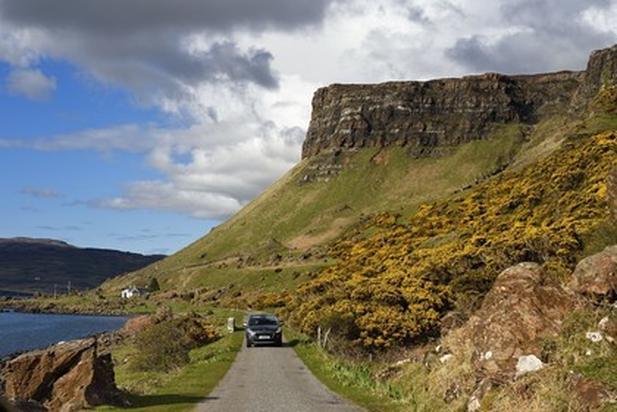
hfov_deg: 35.6
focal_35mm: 56
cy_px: 206
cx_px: 308
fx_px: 960
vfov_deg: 24.2
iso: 200
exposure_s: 1/640
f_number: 10
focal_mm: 56
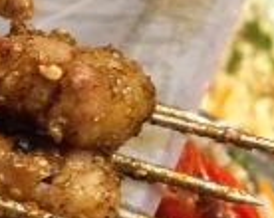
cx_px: -351
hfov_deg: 11.4
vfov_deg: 10.7
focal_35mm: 144
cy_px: 150
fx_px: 1166
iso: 80
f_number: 2.2
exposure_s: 1/17
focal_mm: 4.15
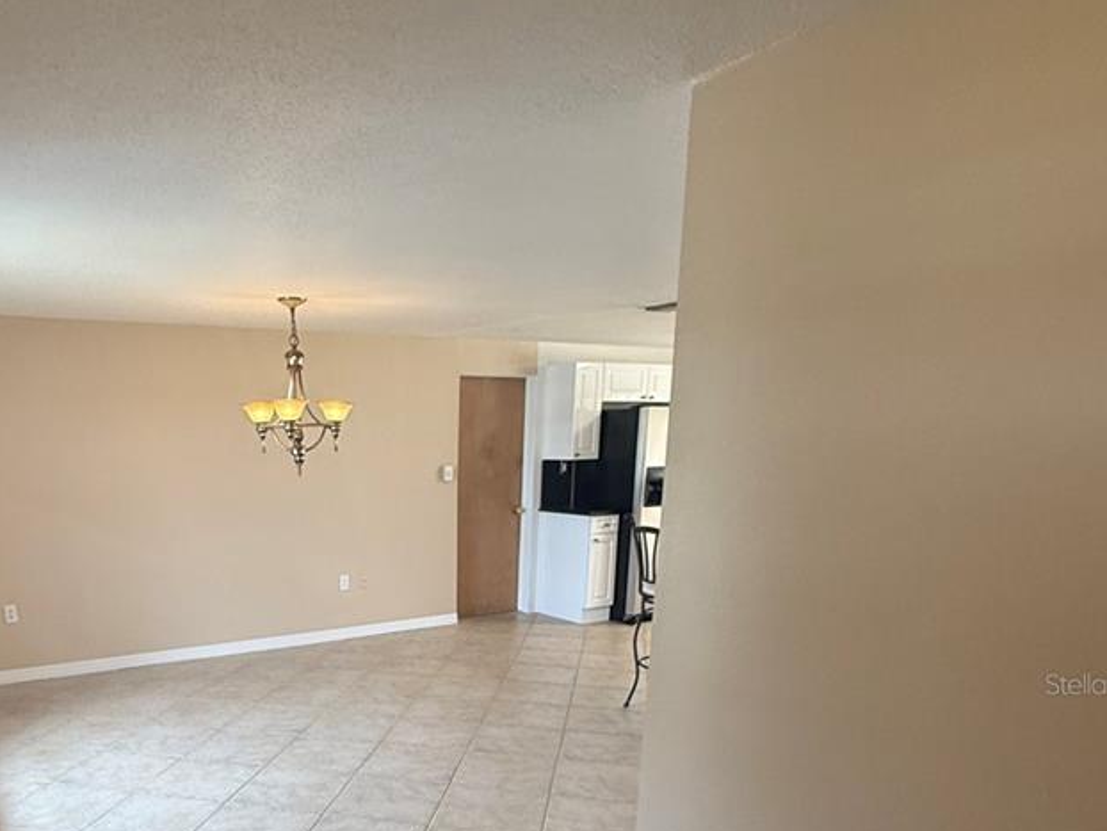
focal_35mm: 27
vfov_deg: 48.1
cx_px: 370
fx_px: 864
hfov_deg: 63.7
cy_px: 683
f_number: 2.2
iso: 200
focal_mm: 2.22
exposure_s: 1/120
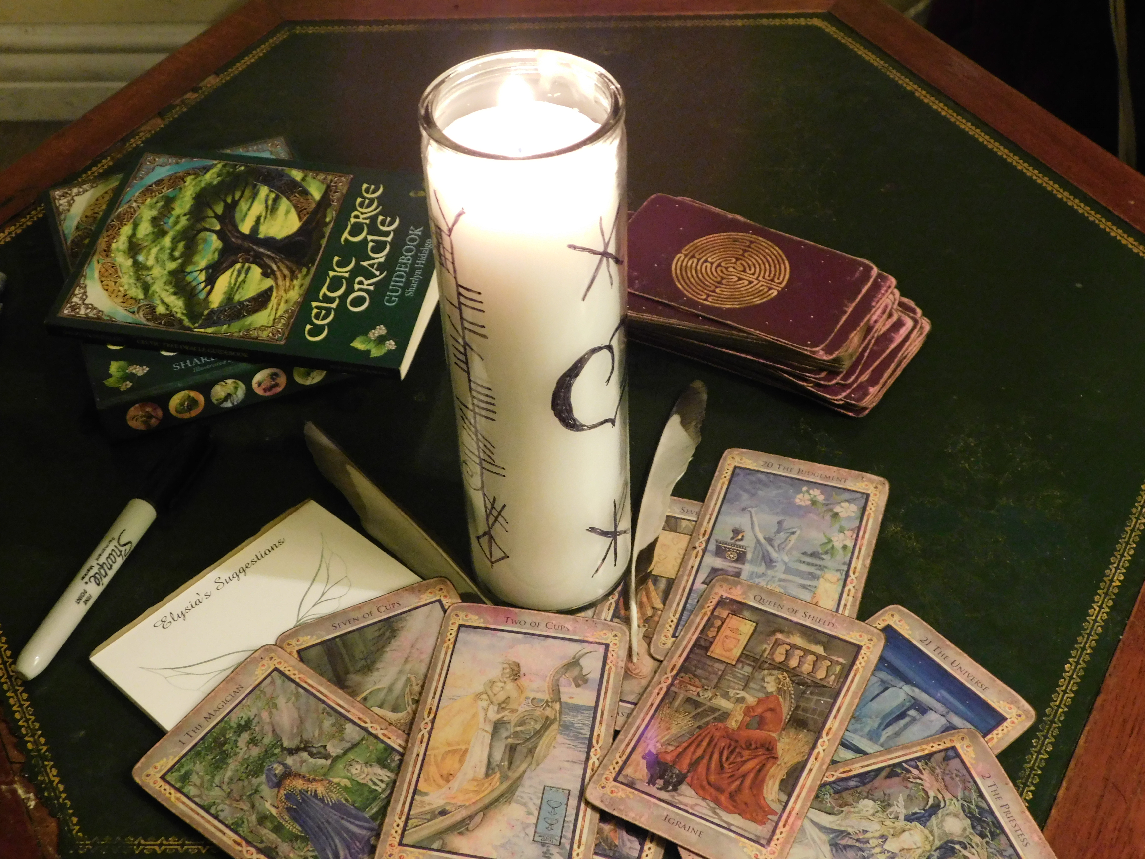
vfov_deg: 32.2
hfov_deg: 42.1
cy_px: 430
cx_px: 572
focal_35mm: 45
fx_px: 1488
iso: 640
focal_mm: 8
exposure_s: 1/8
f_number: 3.7
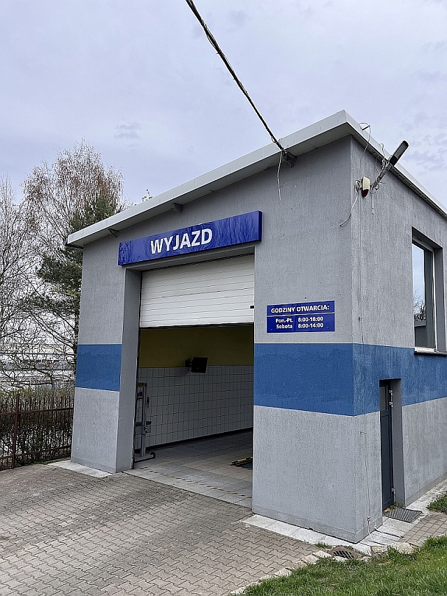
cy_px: 298
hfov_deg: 53.0
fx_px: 448
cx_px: 224
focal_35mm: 26
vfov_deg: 67.3
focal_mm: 5.7
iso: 50
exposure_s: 1/3831
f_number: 1.5
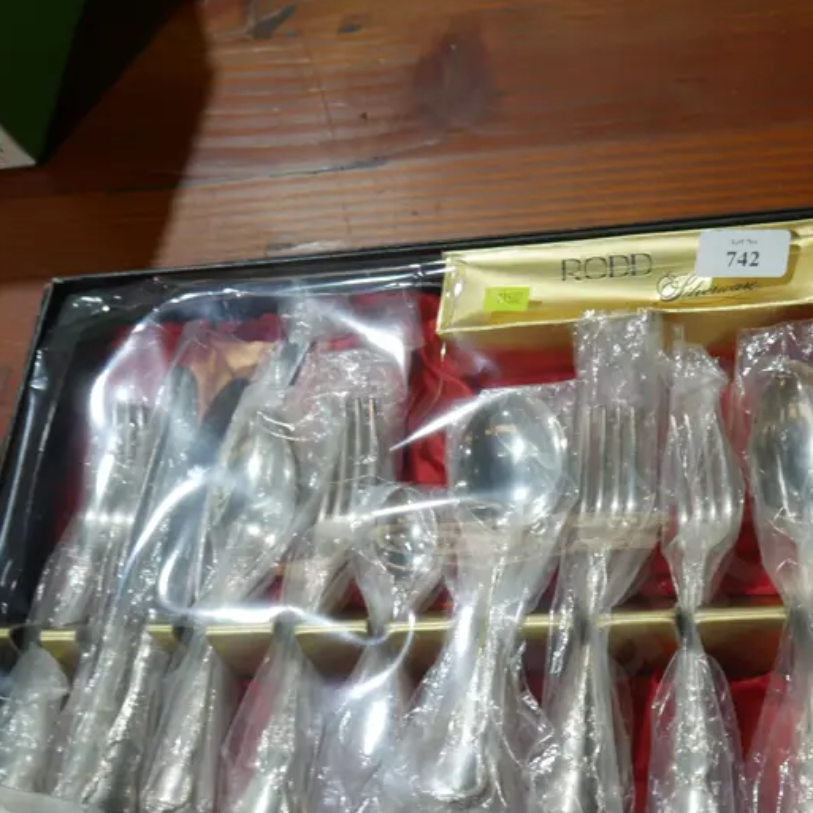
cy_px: 582
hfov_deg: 27.8
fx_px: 1594
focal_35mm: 60
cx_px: 694
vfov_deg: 28.3
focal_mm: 17
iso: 200
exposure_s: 1/60
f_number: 4.5
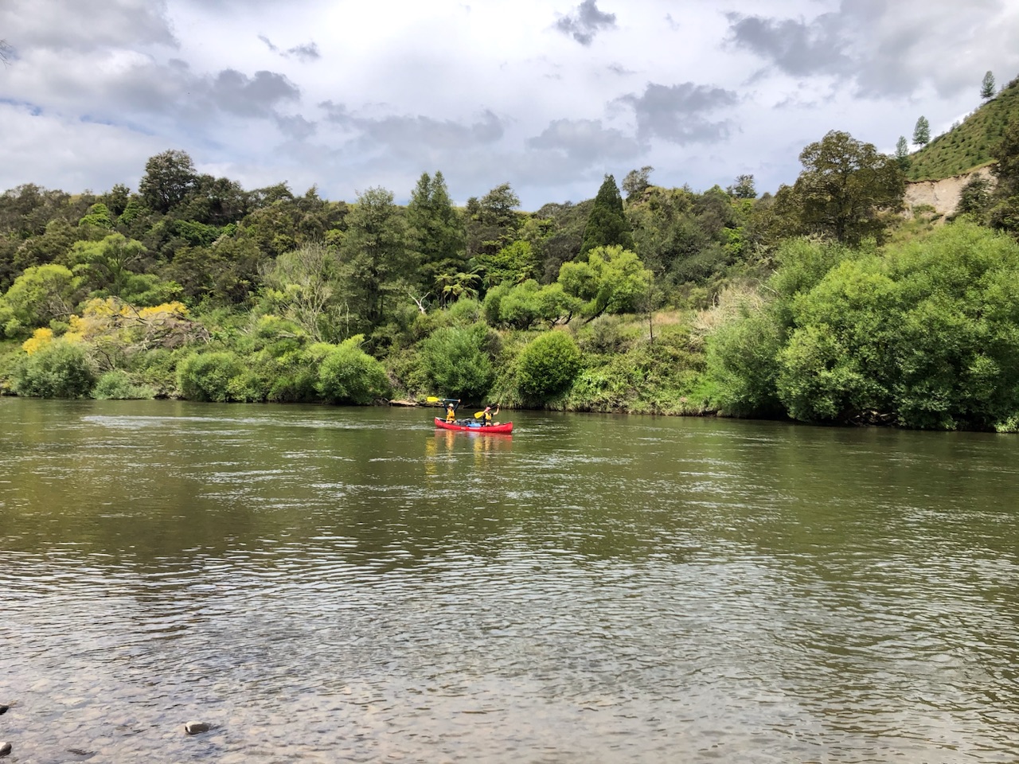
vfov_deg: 49.7
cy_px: 382
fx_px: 824
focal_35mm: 28
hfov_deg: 63.4
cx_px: 510
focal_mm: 3.99
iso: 20
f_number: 1.8
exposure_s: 1/2000
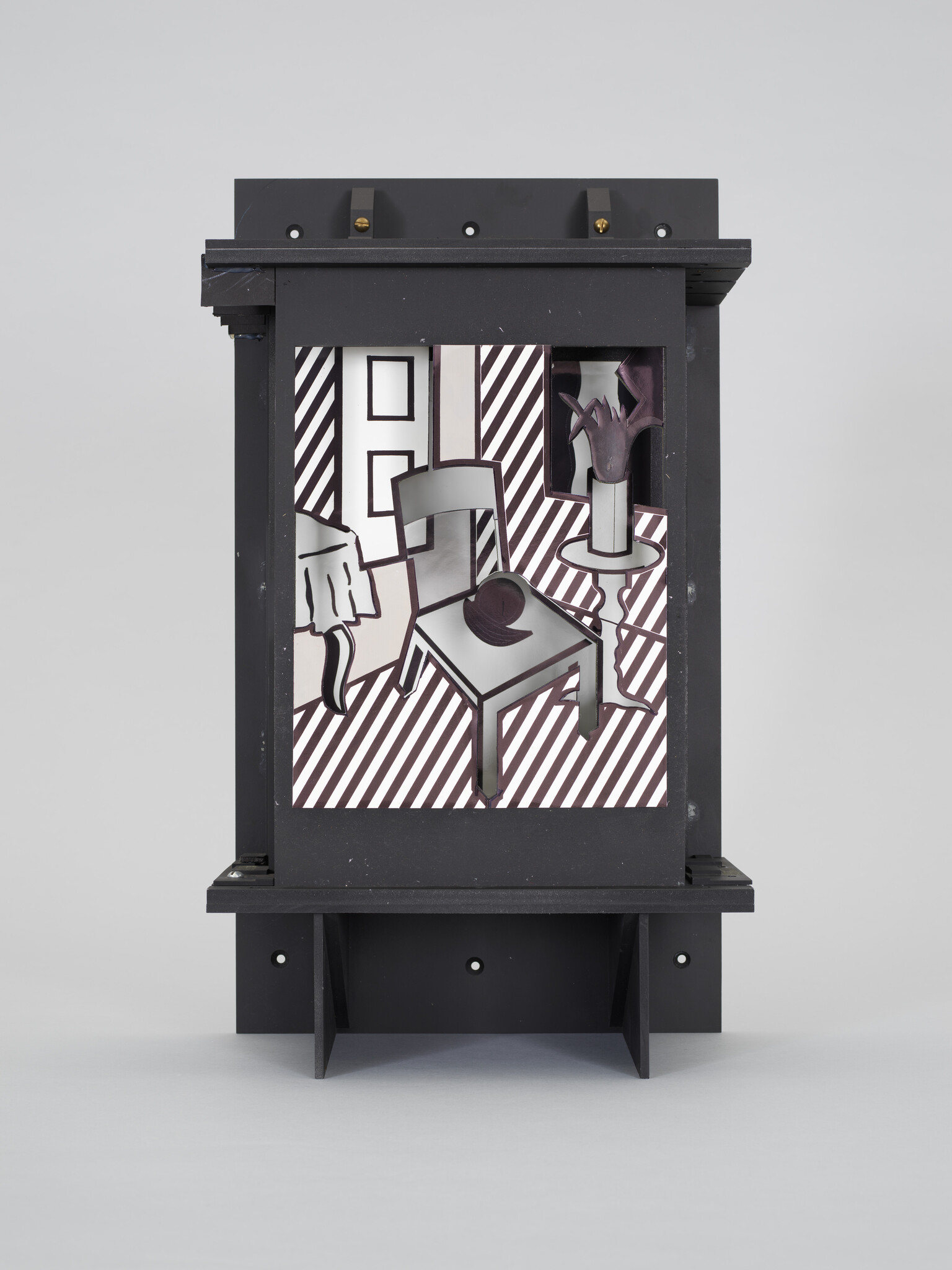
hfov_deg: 28.6
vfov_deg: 37.5
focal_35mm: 51
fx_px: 1870
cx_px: 476
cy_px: 635
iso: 64
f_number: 11
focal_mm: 80
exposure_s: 1/125
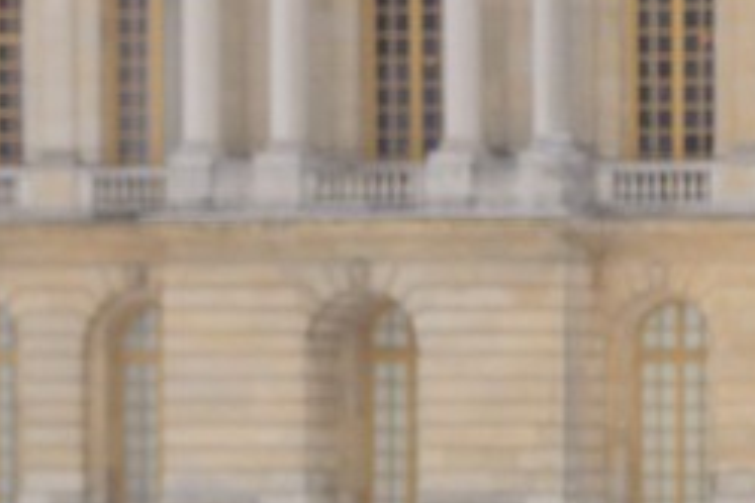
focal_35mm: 385
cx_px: 2250
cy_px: 685
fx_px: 8074
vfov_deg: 3.6
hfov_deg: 5.1
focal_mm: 60
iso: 400
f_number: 8
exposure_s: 1/160
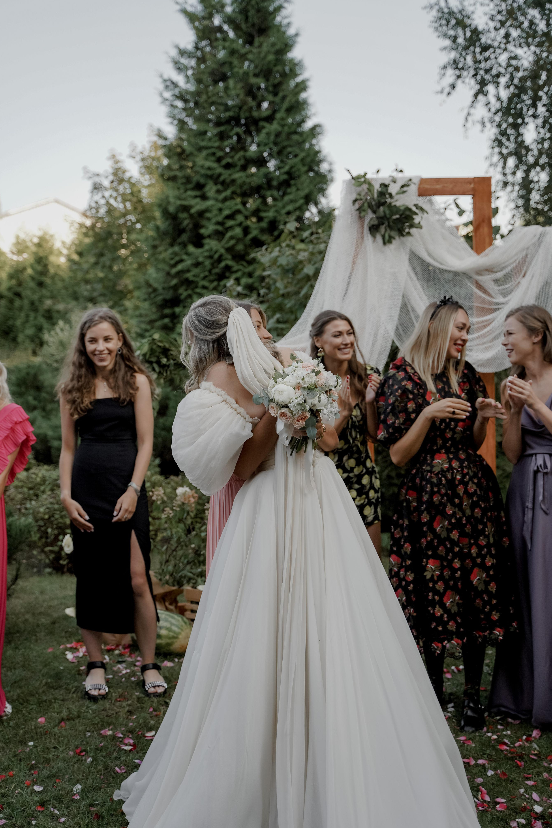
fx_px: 1012
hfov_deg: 30.5
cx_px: 275
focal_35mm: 44
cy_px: 408
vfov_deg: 44.5
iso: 400
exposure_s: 1/1000
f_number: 2.8
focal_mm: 43
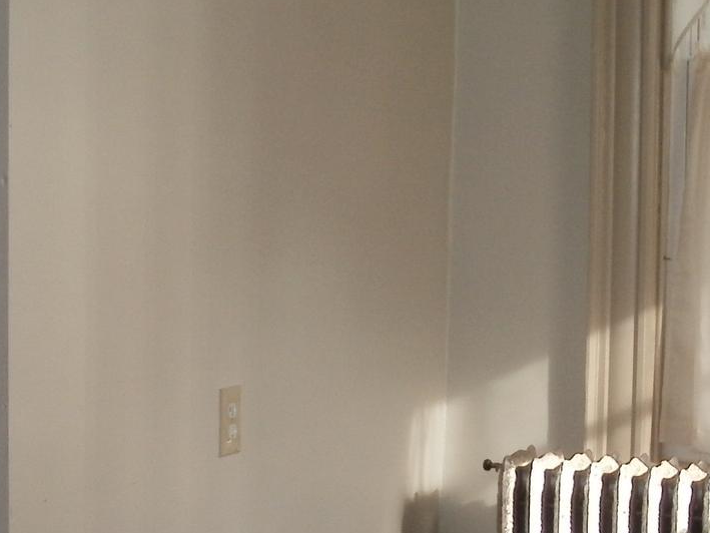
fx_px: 2133
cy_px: 620
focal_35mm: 104
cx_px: 285
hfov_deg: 18.9
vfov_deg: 13.9
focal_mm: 6.3
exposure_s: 1/125
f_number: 3.5
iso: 100
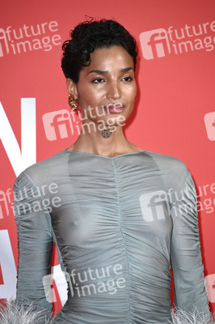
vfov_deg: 9.0
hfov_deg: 6.0
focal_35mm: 230
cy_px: 162
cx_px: 108
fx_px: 2064
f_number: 5.6
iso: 800
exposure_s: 1/250
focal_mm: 230
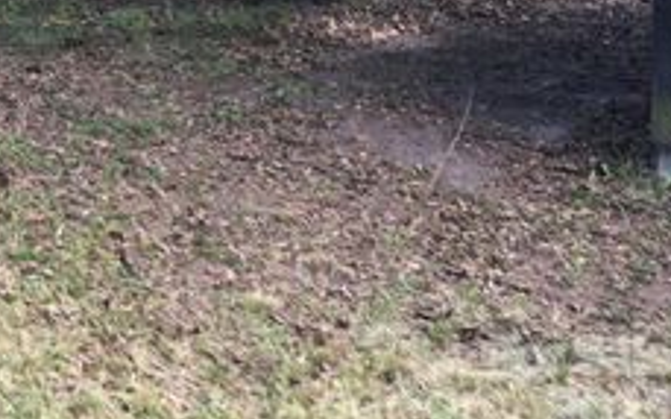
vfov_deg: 18.4
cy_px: -81
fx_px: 1225
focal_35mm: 67
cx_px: -9
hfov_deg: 28.6
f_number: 2.2
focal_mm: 4.15
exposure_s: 1/120
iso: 32
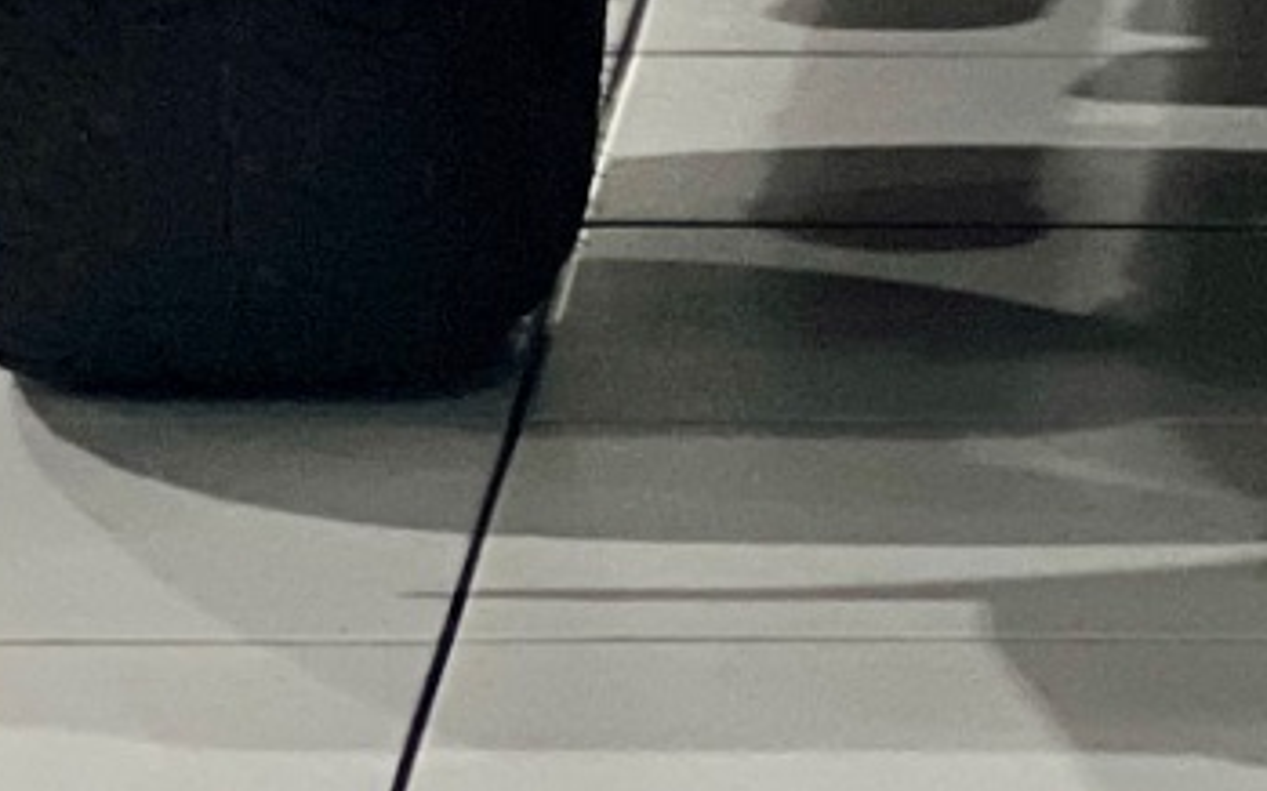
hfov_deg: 4.6
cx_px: 1979
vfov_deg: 2.9
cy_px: -1644
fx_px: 15501
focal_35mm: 449
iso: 400
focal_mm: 9
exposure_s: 1/40
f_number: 2.8
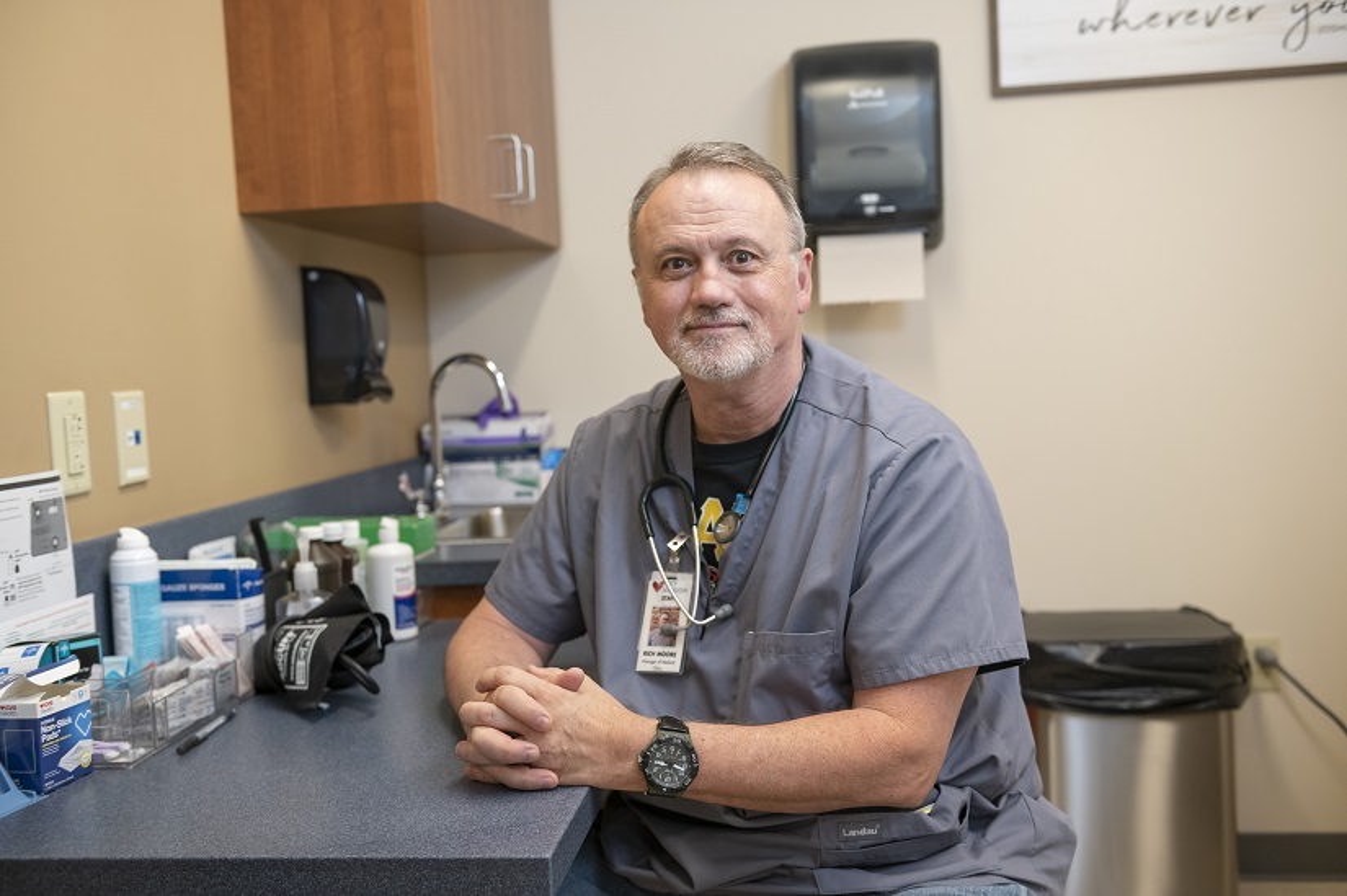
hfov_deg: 53.2
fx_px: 1346
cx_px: 674
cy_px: 448
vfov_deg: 36.8
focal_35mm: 36
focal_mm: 36
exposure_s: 1/160
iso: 640
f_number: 3.5
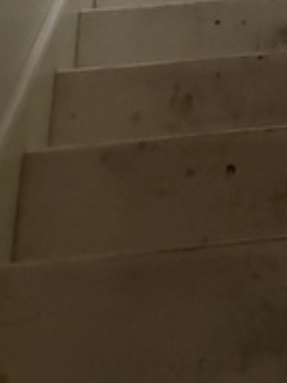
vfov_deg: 14.6
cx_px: 373
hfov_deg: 13.1
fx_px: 1206
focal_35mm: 109
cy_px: -406
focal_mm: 5.96
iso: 640
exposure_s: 1/30
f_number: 1.6
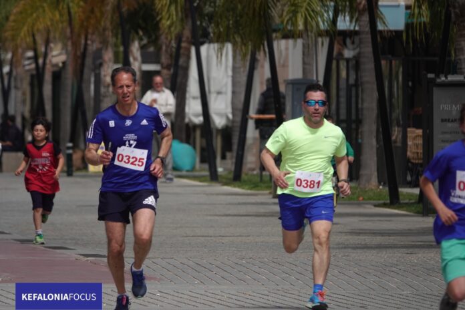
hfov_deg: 3.4
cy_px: 155
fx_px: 7724
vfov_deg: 2.3
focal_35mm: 598
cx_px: 232
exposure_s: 1/1000
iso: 100
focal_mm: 219.33
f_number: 4
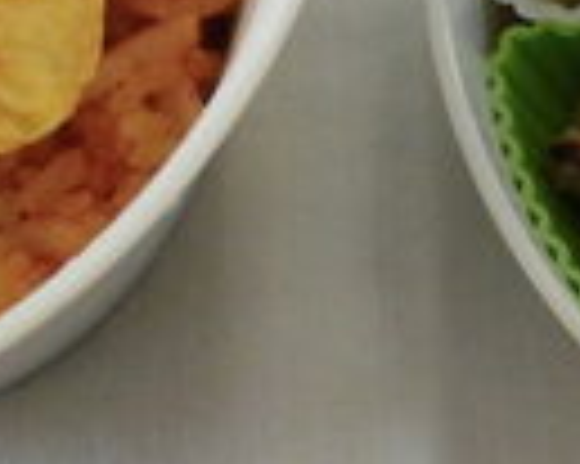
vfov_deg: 12.1
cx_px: 333
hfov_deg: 15.3
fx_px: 2161
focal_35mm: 126
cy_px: 41
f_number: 3.5
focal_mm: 4.6
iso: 100
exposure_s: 1/60
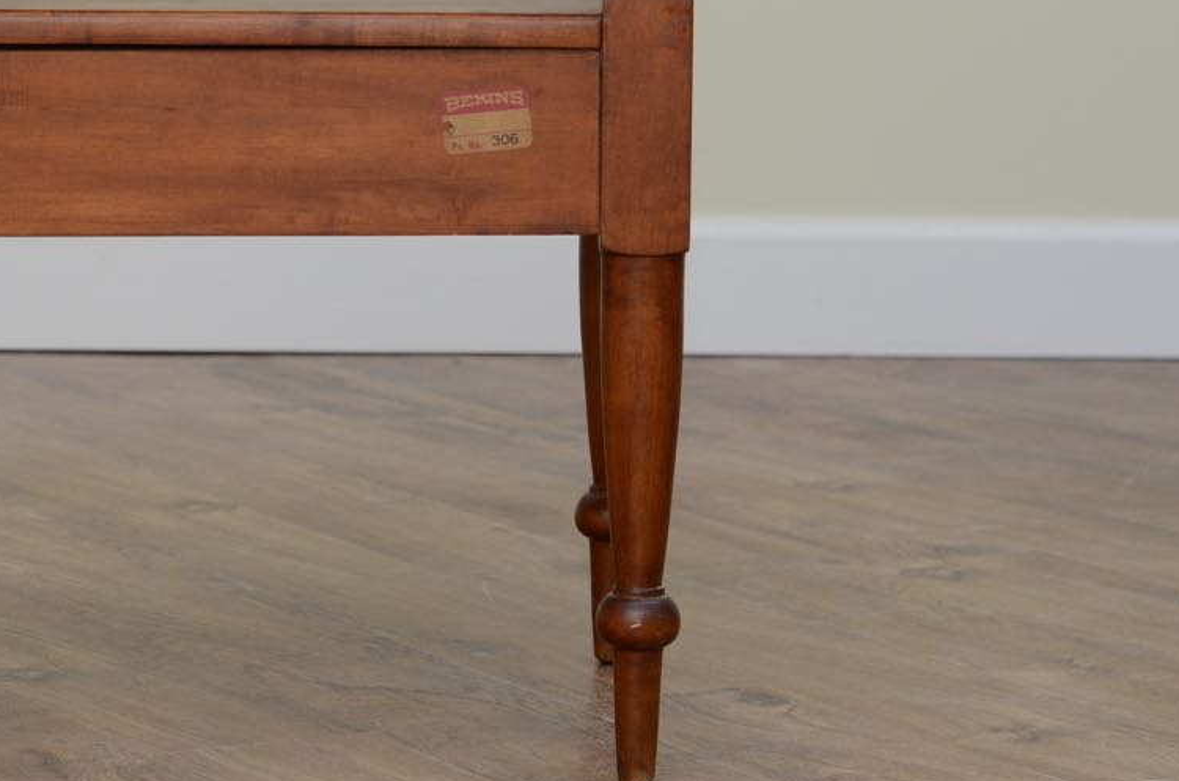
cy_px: 173
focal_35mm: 128
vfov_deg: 10.6
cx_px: 244
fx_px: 4184
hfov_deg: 15.9
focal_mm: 50
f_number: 4
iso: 400
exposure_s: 1/125
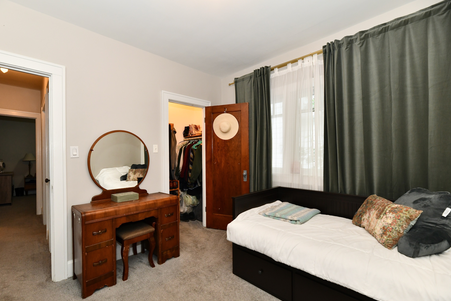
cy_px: 158
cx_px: 210
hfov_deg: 100.2
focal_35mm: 15
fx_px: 188
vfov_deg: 77.3
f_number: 6.3
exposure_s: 1/60
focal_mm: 14
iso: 640
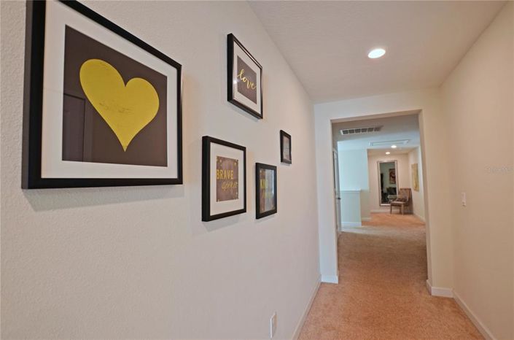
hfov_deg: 100.5
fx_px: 214
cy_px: 170
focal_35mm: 15
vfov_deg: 77.0
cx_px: 257
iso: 200
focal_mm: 10
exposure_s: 1/30
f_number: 4
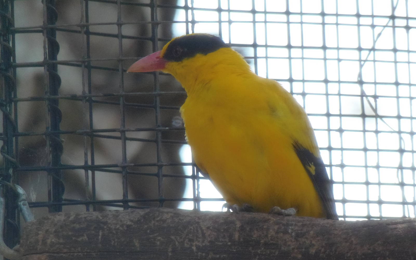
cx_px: 208
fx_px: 8197
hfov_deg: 2.9
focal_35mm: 723
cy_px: 150
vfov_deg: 1.8
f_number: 5.3
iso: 320
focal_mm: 126.2
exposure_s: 1/320
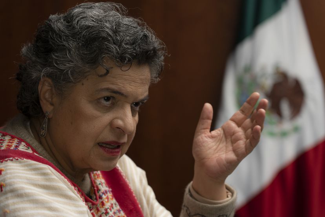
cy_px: 108
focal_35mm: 105
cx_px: 162
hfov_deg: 19.5
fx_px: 948
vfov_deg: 13.0
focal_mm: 105
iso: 400
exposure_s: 1/60
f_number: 4
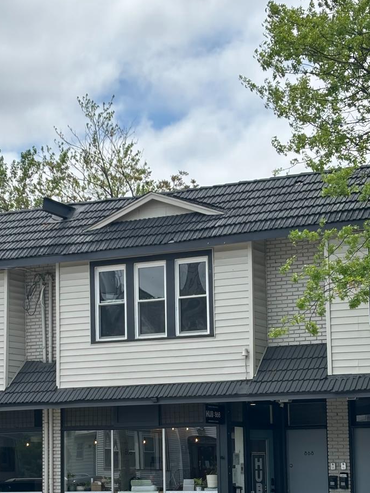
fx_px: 1254
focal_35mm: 88
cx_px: 146
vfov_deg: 22.2
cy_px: 325
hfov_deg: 16.8
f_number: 1.6
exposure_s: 1/1667
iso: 32
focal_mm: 5.96
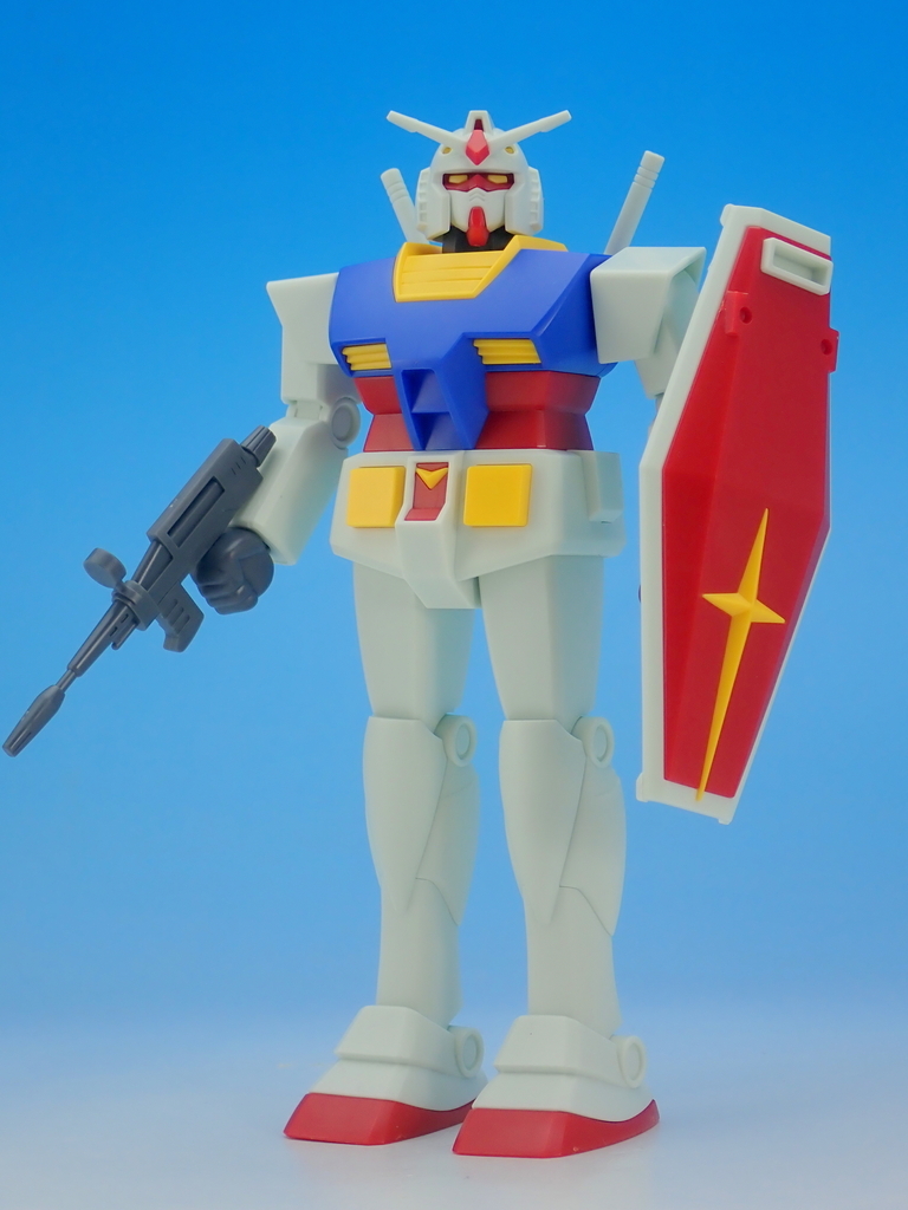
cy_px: 605
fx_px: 3078
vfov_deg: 22.3
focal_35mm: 88
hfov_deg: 16.8
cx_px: 454
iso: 100
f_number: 4.5
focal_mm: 15.66
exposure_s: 1/20
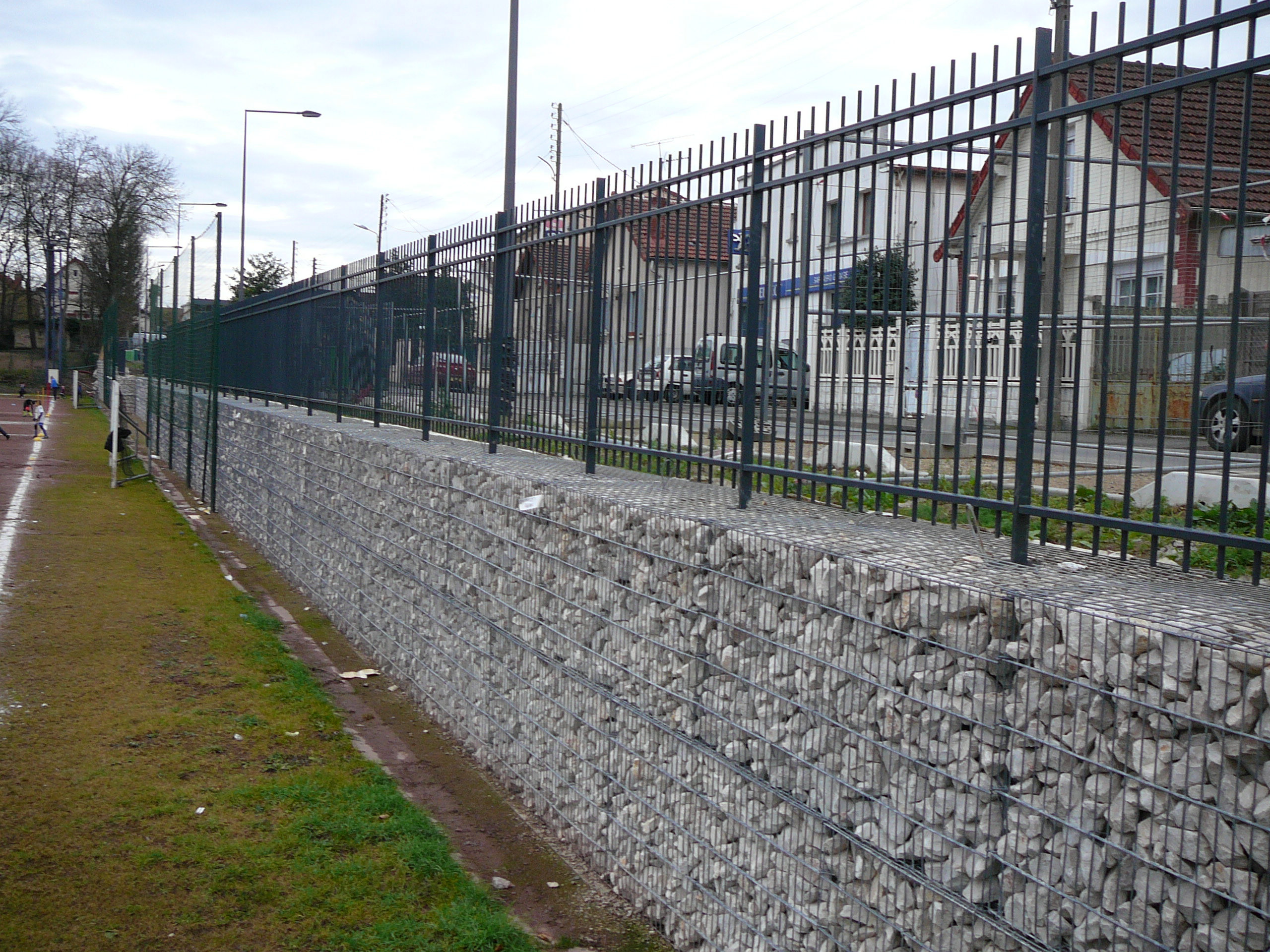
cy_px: 476
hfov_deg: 52.6
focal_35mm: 35
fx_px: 1284
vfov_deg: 40.7
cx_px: 635
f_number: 2.8
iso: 80
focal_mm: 5.2
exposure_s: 1/60
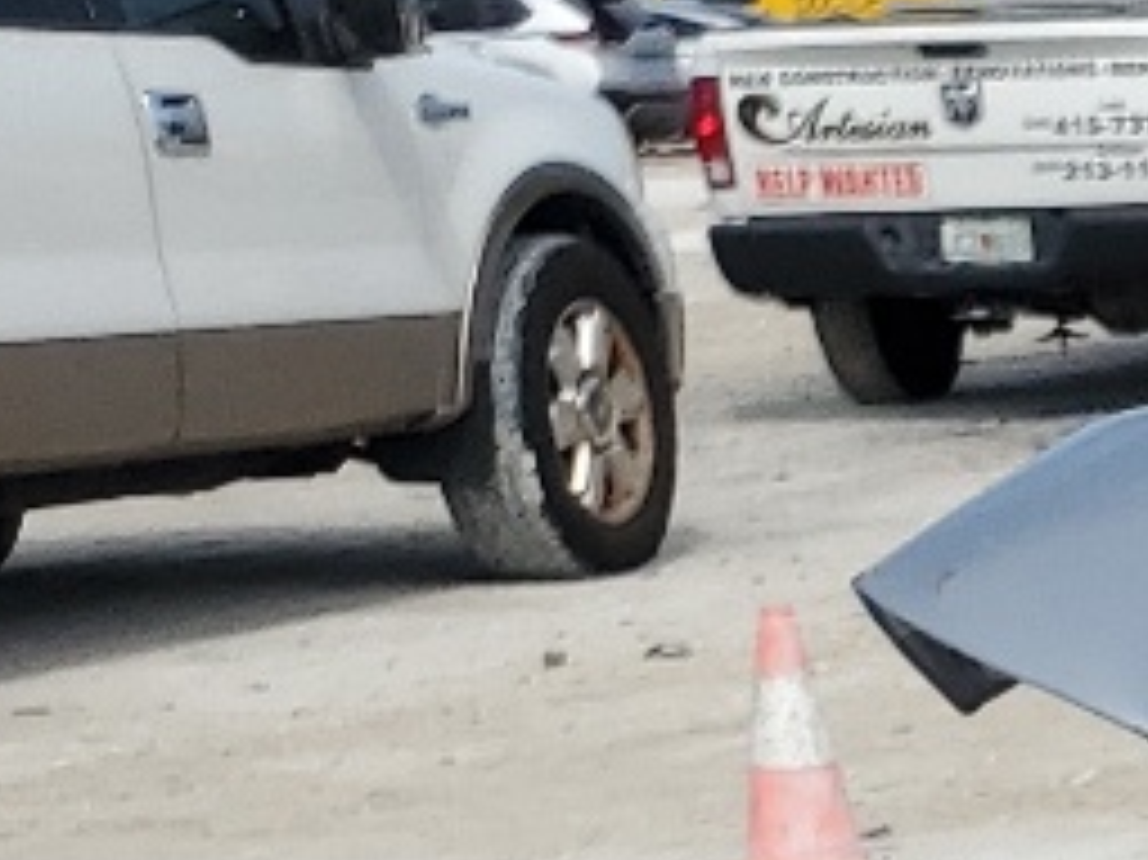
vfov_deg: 8.6
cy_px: 1783
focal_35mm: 163
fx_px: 5403
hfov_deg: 9.7
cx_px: 3318
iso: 50
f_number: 1.5
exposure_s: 1/5000
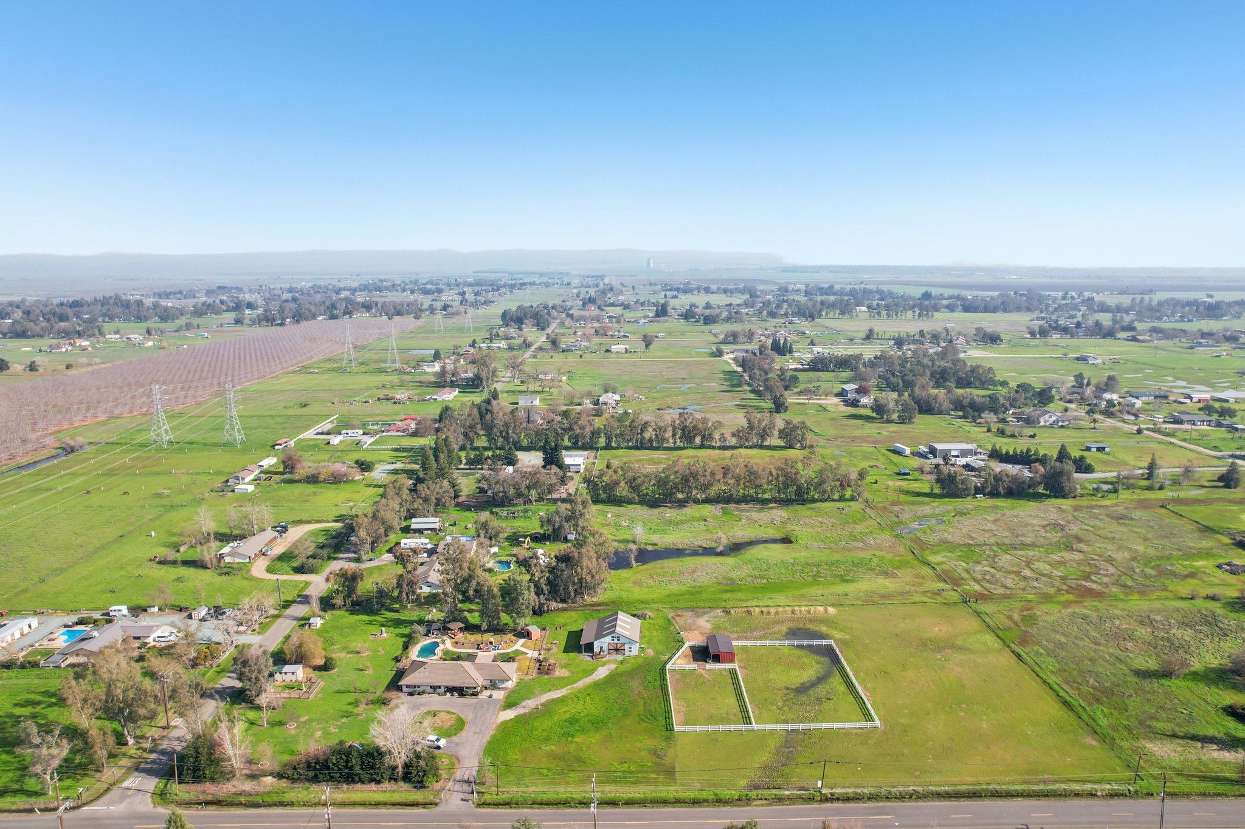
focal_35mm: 22
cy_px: 414
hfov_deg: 78.6
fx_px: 761
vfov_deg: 57.2
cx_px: 622
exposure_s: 1/1250
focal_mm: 8.4
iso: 100
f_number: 2.8
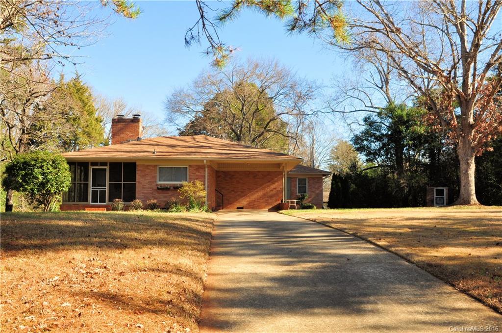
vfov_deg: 35.4
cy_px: 166
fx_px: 522
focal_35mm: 38
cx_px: 251
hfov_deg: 51.4
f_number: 13
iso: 400
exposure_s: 1/160
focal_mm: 25
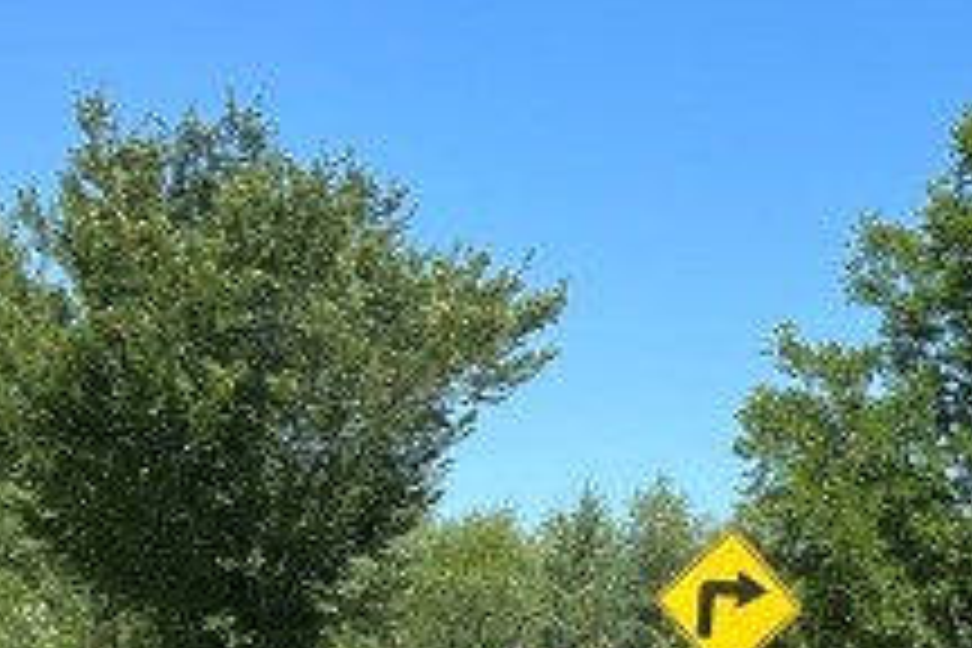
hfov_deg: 14.4
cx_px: 1647
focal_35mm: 128
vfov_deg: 10.5
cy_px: 783
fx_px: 3456
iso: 50
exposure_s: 1/2695
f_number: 1.5
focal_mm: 5.7
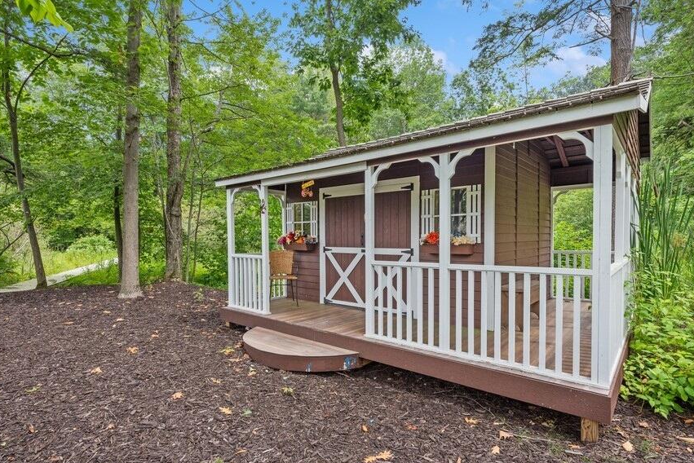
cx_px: 331
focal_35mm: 19
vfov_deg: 64.6
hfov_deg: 86.8
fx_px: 366
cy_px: 244
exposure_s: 1/50
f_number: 11
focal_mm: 18
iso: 200
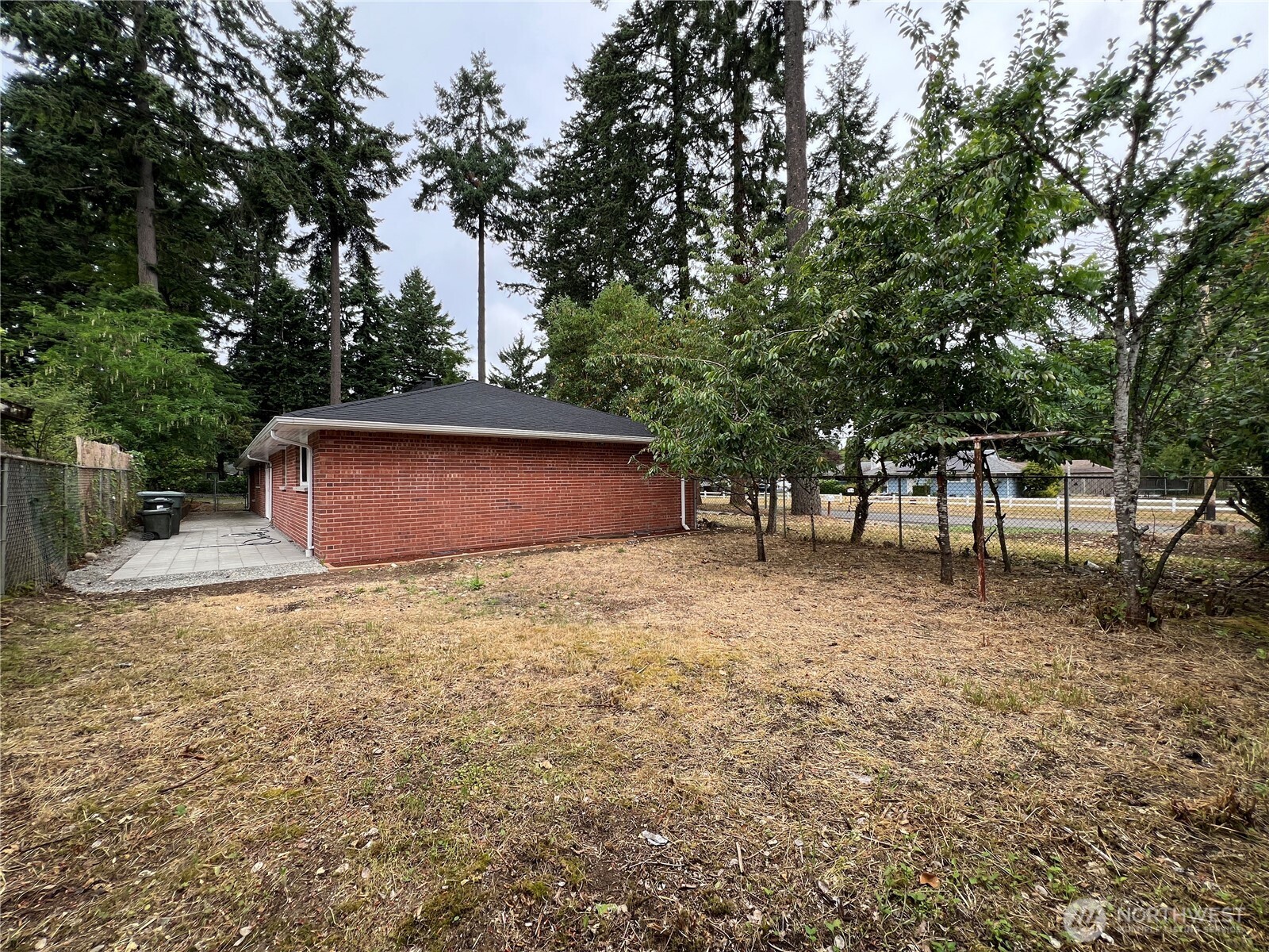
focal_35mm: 13
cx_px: 634
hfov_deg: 106.2
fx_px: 477
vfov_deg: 89.9
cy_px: 476
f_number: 1.8
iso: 32
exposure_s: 1/342
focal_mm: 1.57
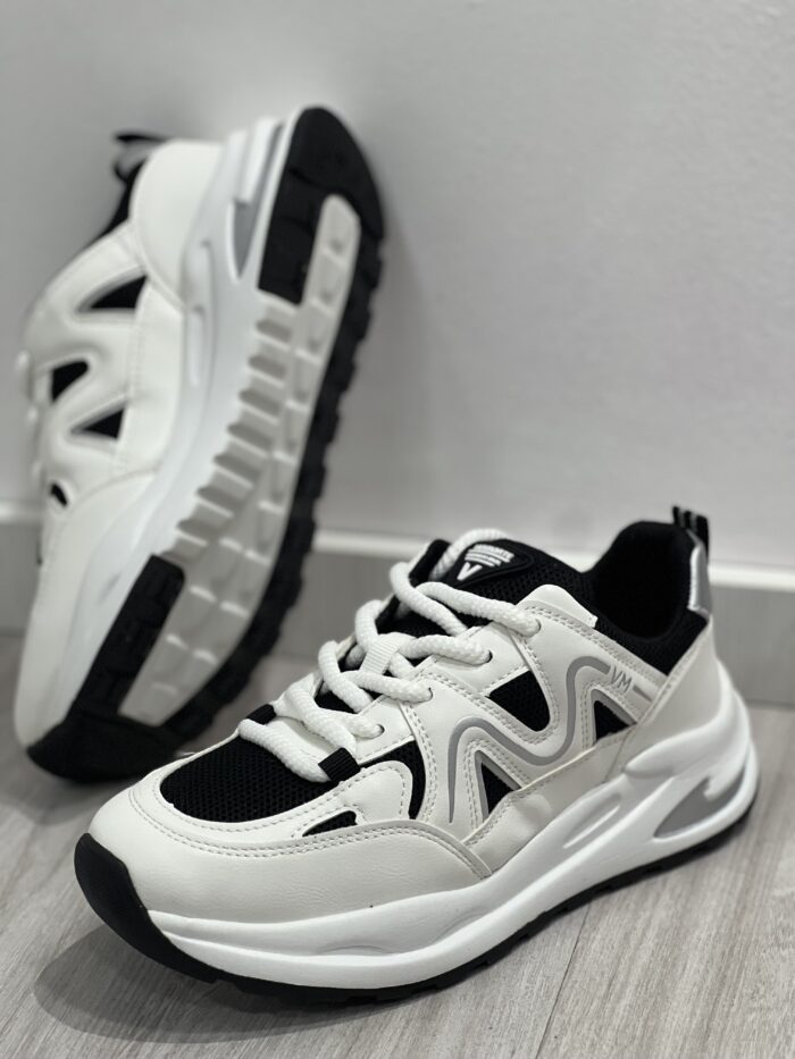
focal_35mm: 77
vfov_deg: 25.3
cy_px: 530
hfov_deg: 19.1
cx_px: 398
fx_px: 2357
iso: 160
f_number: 2.8
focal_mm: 9
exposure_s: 1/40
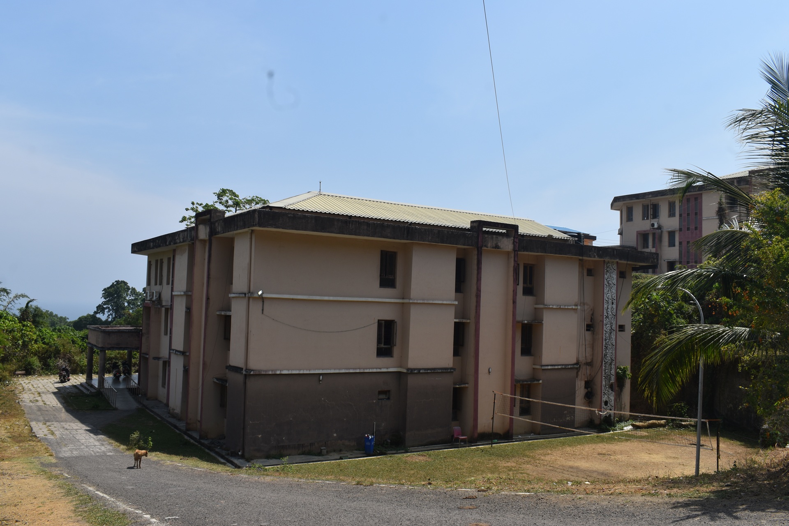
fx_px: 690
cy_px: 263
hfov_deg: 59.5
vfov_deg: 41.7
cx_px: 394
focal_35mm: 32
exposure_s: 1/200
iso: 100
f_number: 11
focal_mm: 21
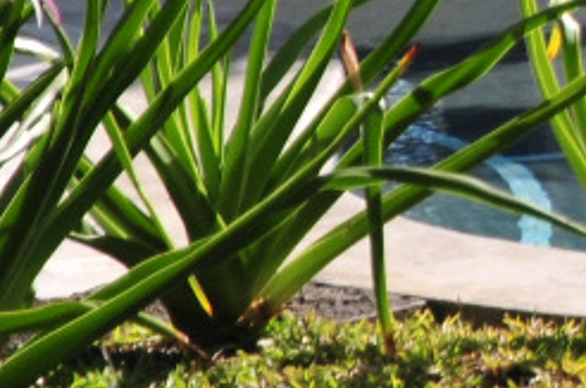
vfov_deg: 1.9
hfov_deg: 2.8
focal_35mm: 715
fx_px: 11616
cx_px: 1908
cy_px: -805
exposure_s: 1/200
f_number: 5.6
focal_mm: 72
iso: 200
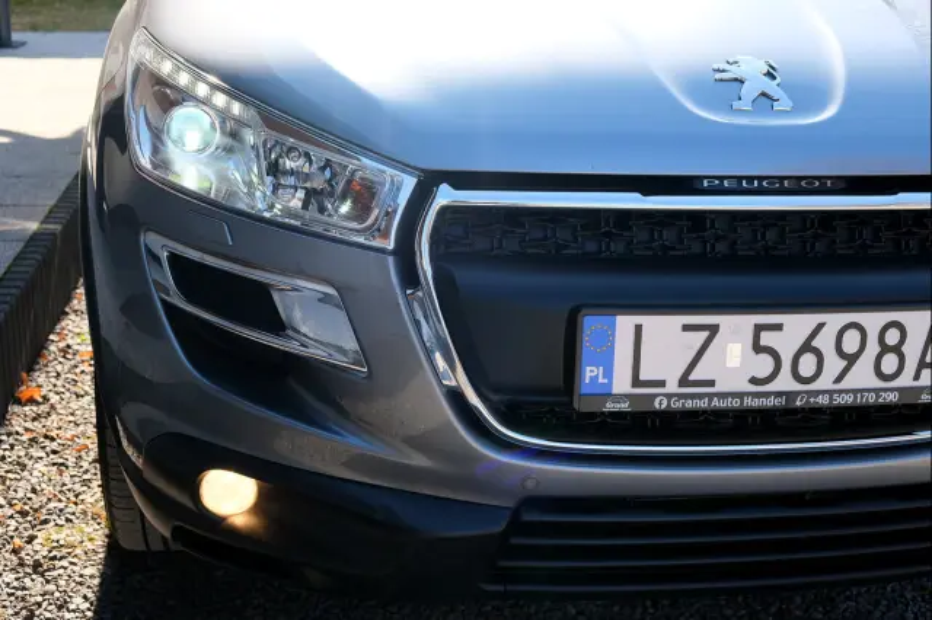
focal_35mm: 49
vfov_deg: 27.5
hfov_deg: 40.4
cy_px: 310
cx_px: 466
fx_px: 1268
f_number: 5.6
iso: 320
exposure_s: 1/210
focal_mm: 32.9
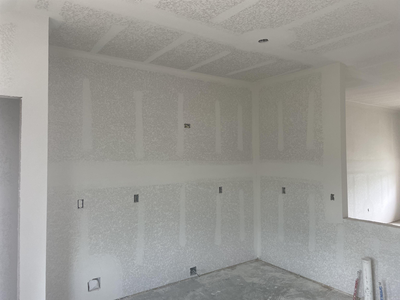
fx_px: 300
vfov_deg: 53.1
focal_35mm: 26
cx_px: 200
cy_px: 150
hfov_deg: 67.3
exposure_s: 1/121
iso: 64
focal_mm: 4.2
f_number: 1.6
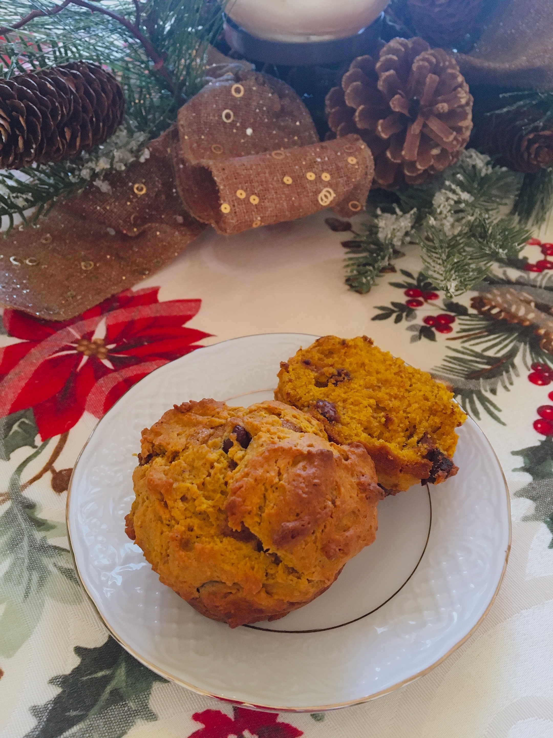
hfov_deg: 48.2
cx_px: 276
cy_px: 369
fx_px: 618
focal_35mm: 29
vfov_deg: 61.7
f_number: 2.2
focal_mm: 4.15
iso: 200
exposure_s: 1/24
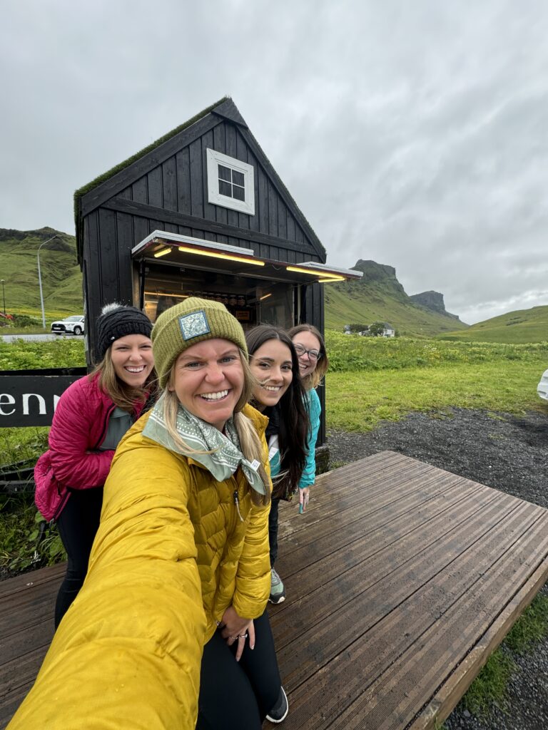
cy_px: 365
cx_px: 274
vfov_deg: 102.1
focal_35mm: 14
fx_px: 296
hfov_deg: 85.7
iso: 40
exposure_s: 1/159
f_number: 2.2
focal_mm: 2.22
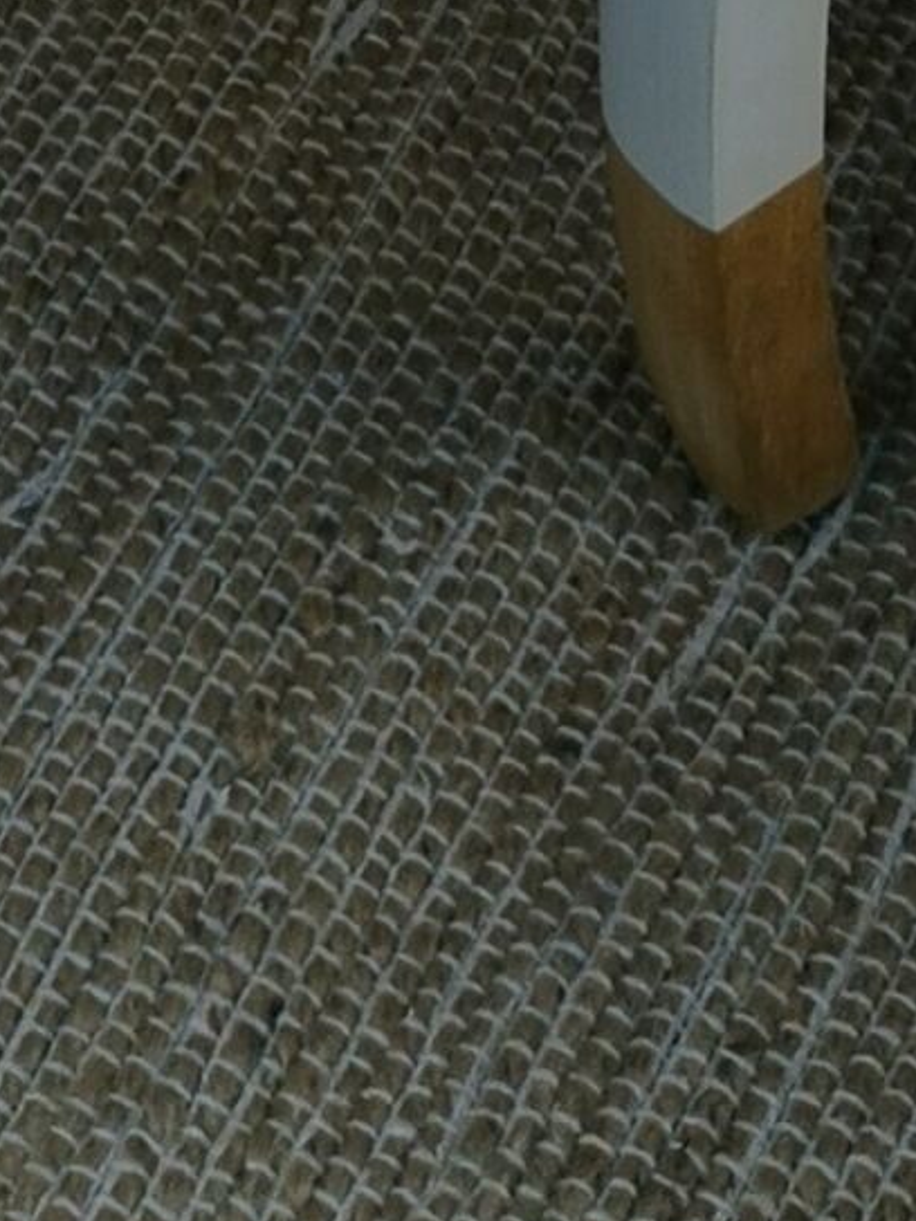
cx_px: -498
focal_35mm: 208
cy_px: -2666
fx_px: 7339
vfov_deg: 7.9
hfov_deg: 7.0
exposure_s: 1/1618
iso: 50
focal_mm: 5.58
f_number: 1.8
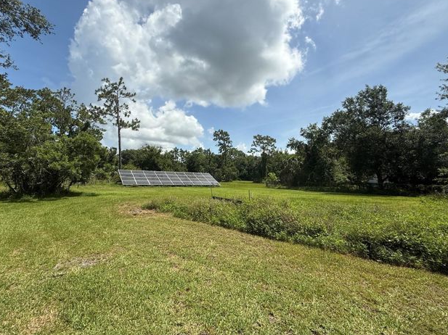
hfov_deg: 94.4
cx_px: 212
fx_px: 207
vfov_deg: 78.0
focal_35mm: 16
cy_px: 158
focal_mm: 2.22
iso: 50
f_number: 2.2
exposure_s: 1/2976
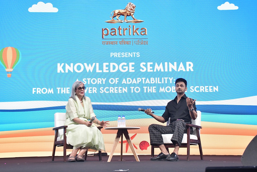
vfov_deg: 23.8
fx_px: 407
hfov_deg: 35.0
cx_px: 128
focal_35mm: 57
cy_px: 86
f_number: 6.3
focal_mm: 38
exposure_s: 1/160
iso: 4000
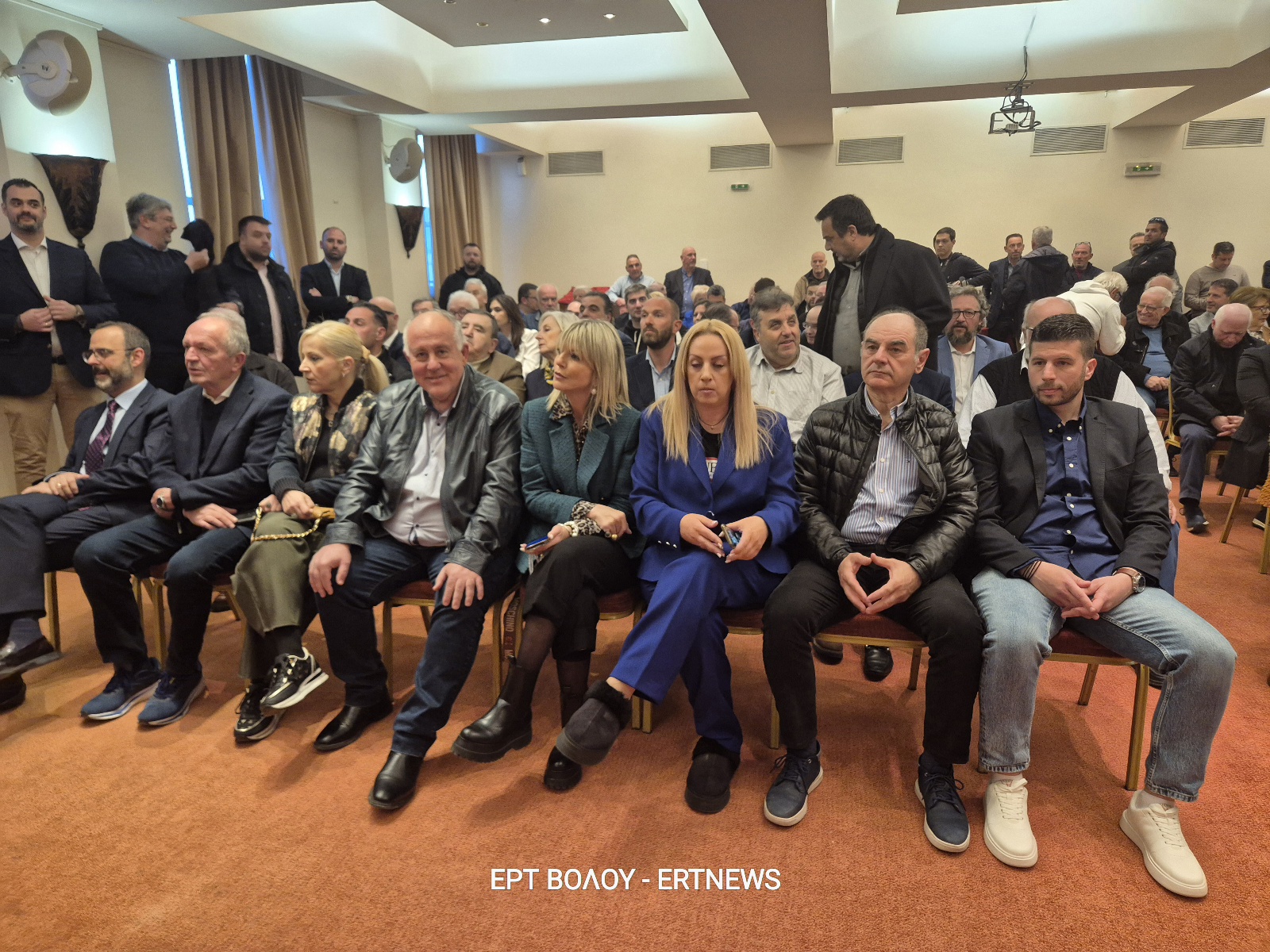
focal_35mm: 23
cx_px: 635
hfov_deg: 73.9
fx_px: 844
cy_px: 476
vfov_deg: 58.9
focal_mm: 5.4
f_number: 1.8
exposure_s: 1/100
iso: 500
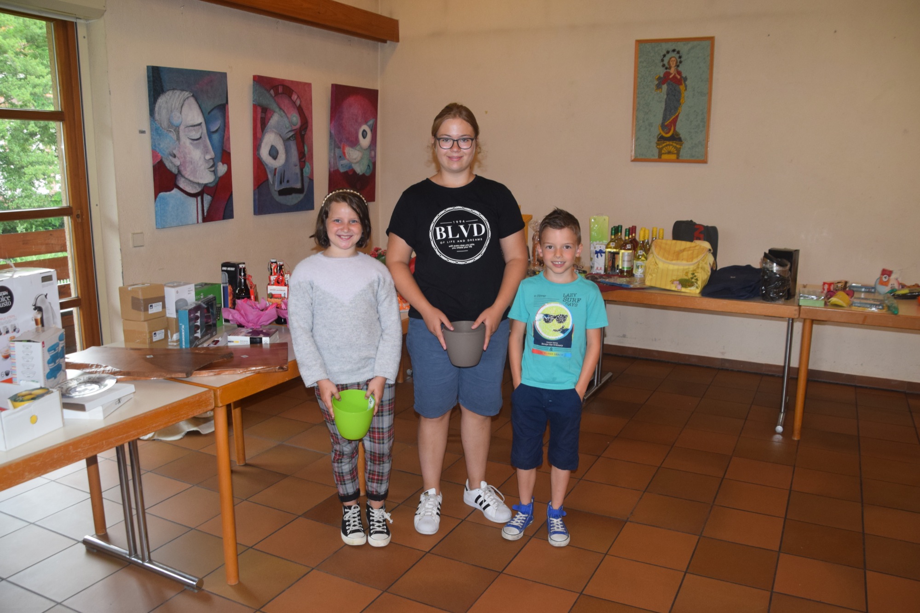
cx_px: 460
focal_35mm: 30
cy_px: 306
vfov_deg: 43.6
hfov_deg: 61.9
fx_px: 767
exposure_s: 1/100
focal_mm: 20
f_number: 5
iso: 800
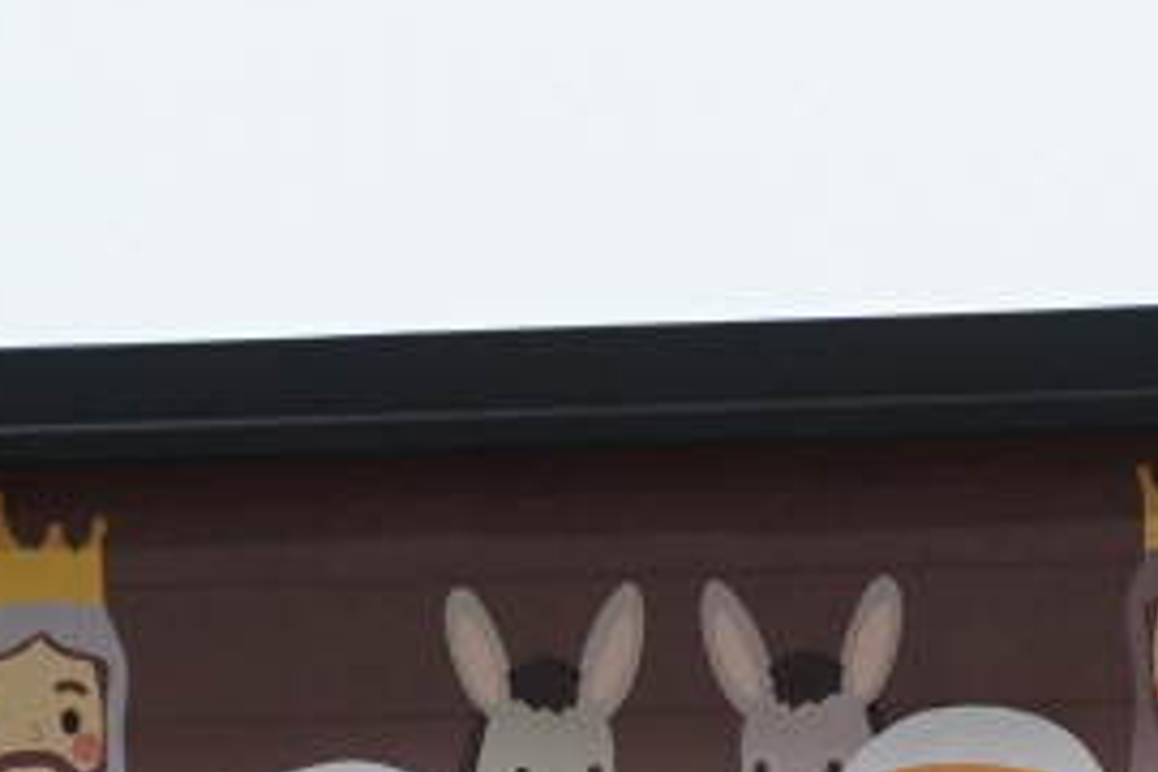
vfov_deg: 7.3
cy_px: 1426
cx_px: 665
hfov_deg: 11.2
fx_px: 5886
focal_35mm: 183
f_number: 6.3
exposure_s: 1/160
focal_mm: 38
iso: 2500
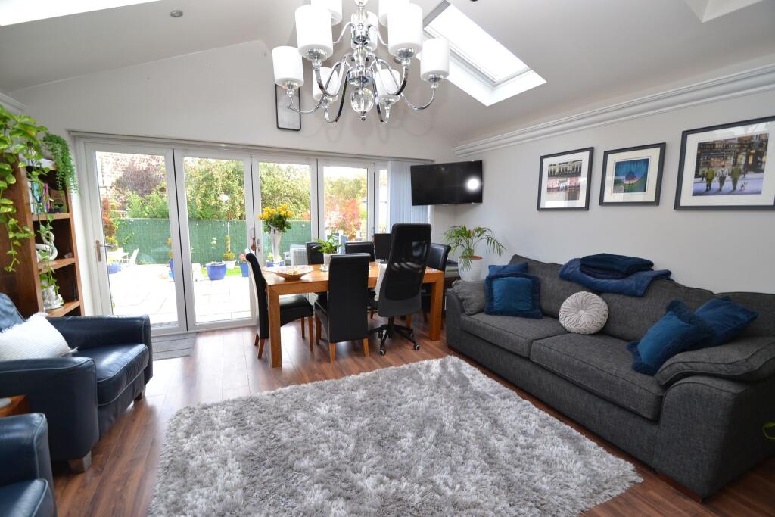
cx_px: 388
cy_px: 258
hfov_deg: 100.4
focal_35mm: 15
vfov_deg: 77.3
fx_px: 323
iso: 400
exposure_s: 1/60
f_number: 4
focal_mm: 10
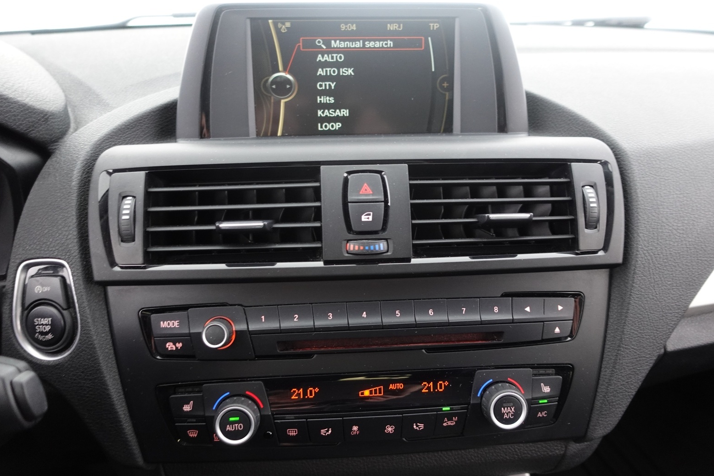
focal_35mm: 25
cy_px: 235
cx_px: 360
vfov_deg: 51.3
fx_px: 496
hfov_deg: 71.5
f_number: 1.8
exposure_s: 1/10
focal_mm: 9.4
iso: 800
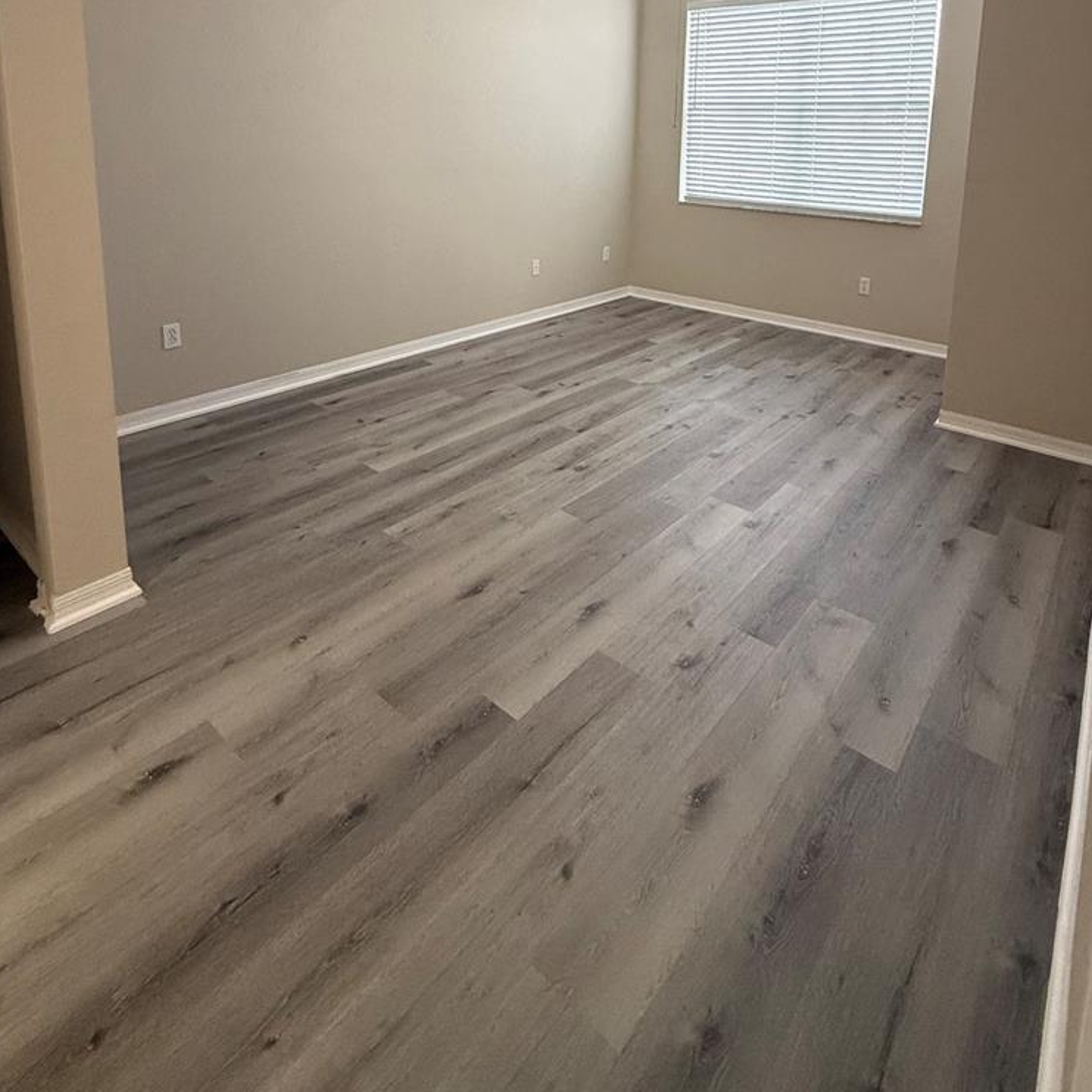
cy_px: 244
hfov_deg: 74.6
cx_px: 602
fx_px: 714
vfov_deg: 68.8
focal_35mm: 20
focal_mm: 2.22
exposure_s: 1/120
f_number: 2.2
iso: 320
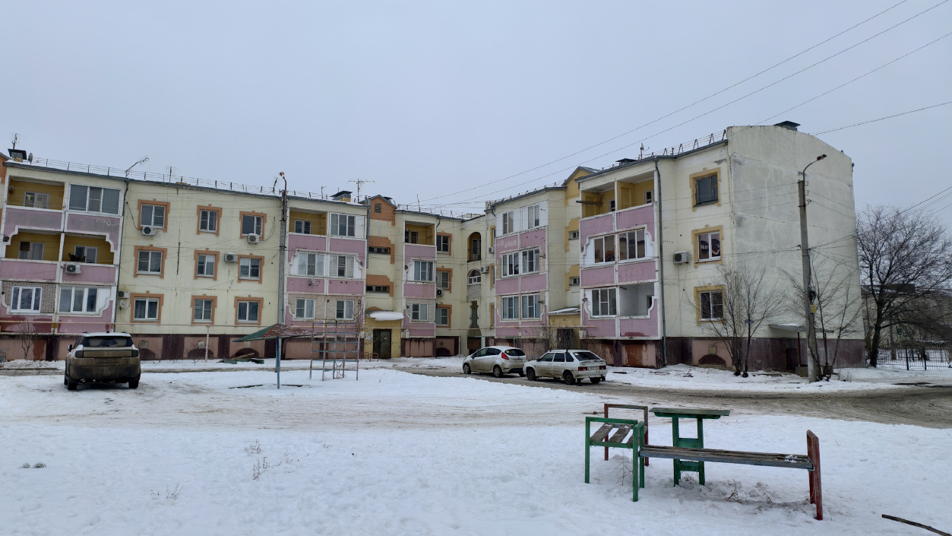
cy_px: 252
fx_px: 656
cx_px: 463
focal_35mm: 26
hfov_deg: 71.9
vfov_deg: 44.4
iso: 72
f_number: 1.57
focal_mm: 6.54
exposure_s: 1/118
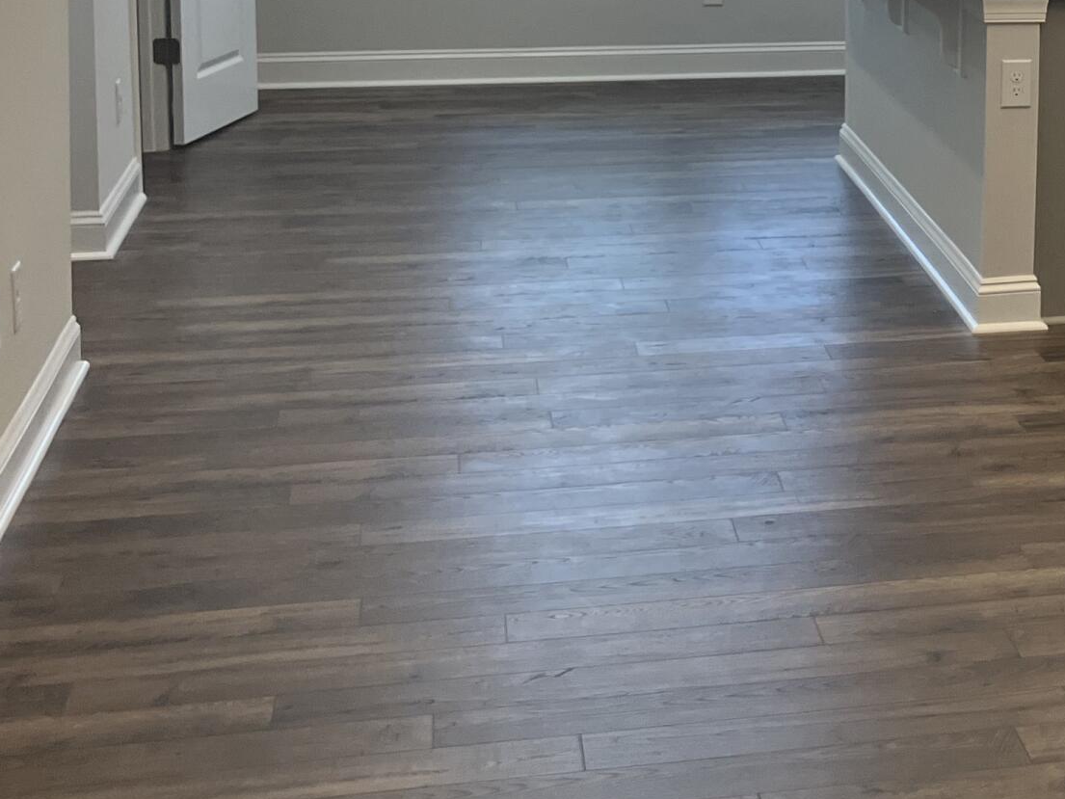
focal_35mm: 76
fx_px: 2338
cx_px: 1168
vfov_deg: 18.8
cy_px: -17
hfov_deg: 24.0
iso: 80
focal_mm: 3.99
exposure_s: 1/120
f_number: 1.8
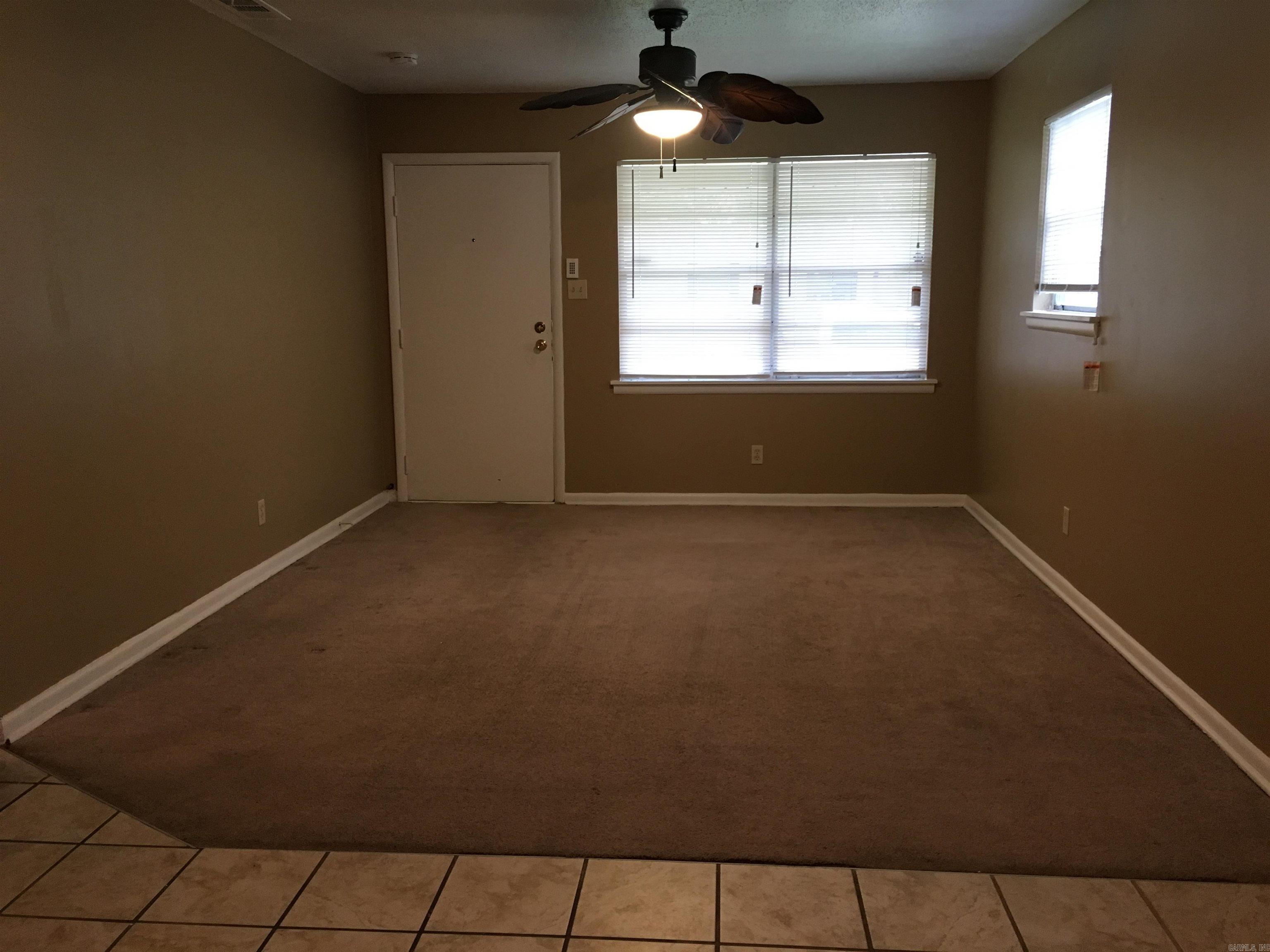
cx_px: 635
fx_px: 1064
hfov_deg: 61.7
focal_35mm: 29
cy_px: 476
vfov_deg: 48.2
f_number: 2.2
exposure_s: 1/30
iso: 125
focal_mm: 4.15
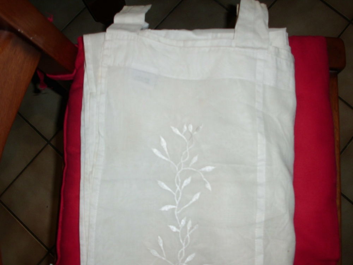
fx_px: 367
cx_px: 176
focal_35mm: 36
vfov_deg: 39.7
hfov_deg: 51.4
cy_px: 132
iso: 64
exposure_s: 1/60
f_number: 2.9
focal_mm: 6.3
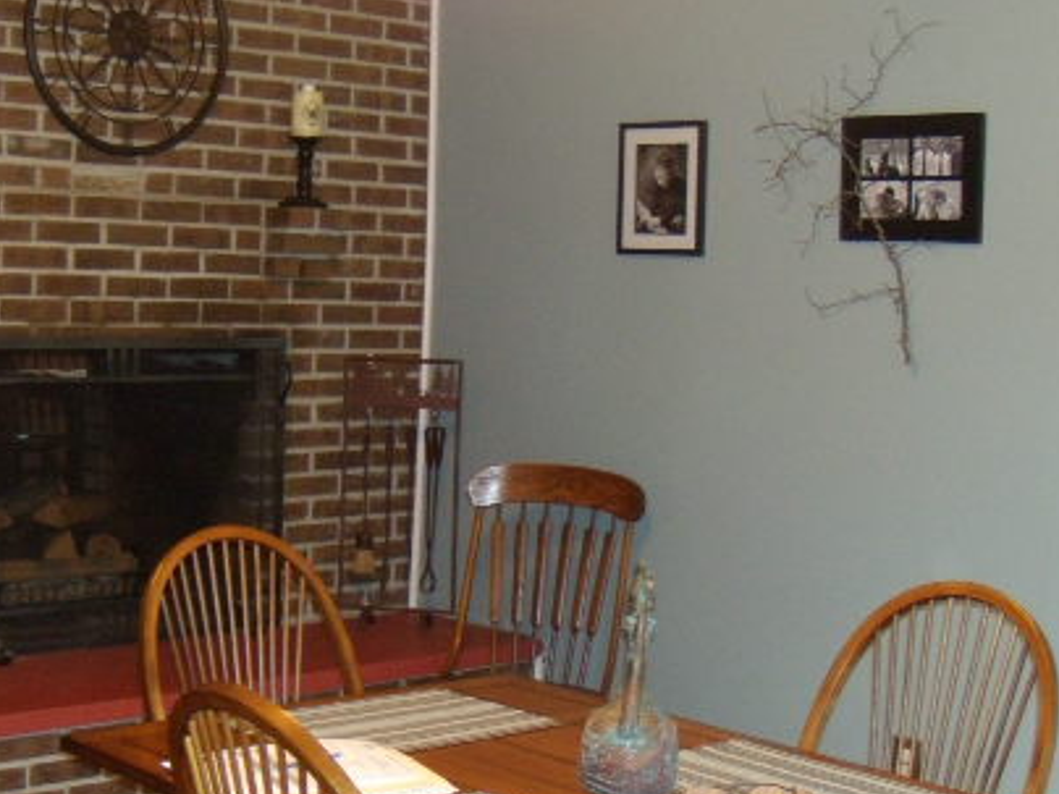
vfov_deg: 25.5
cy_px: 516
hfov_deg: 33.4
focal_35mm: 57
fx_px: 1744
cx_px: 322
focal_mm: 6.4
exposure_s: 1/30
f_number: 3.6
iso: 400
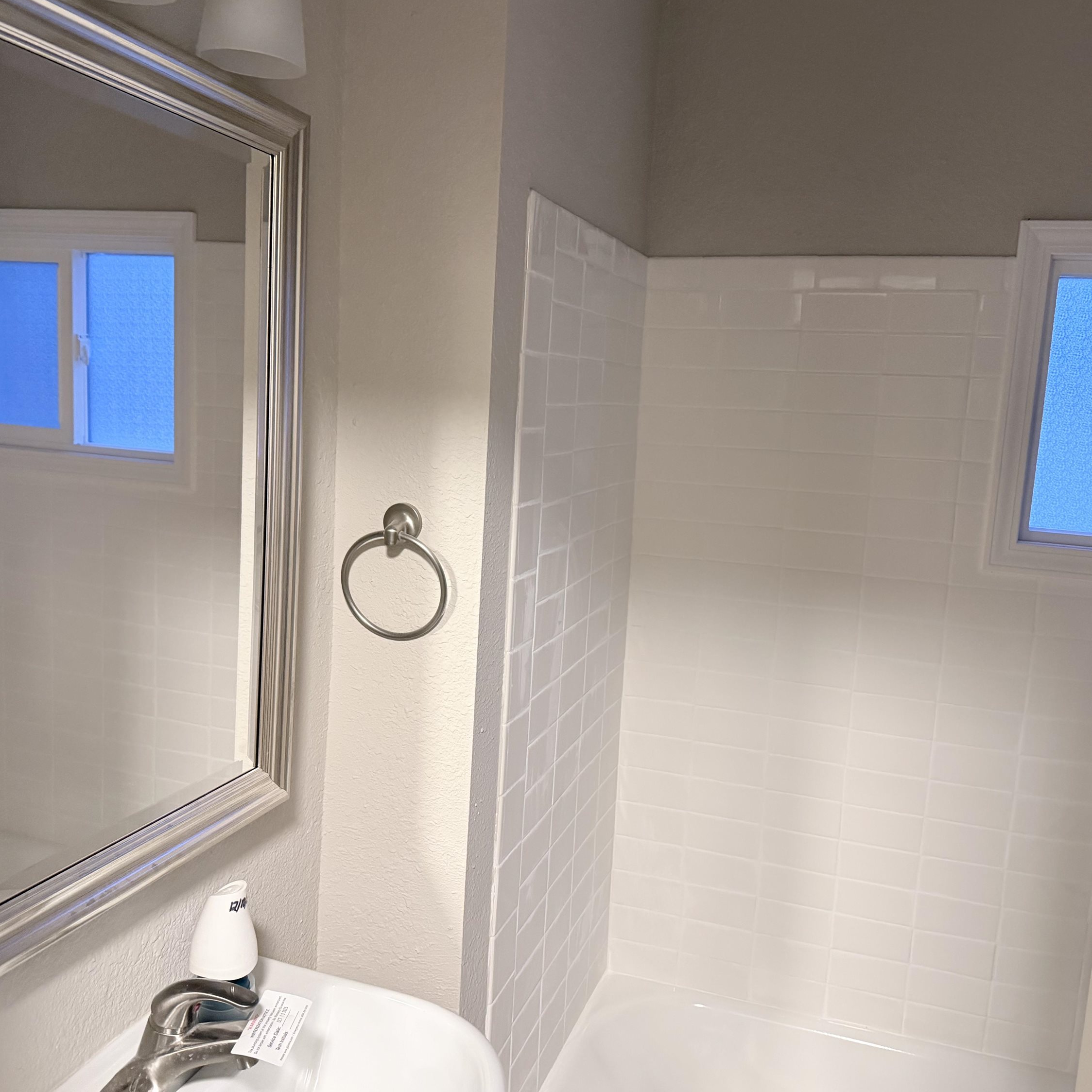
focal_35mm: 29
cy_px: 540
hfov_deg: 55.6
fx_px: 1035
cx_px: 559
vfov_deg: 55.6
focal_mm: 6.76
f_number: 1.78
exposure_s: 1/60
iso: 640
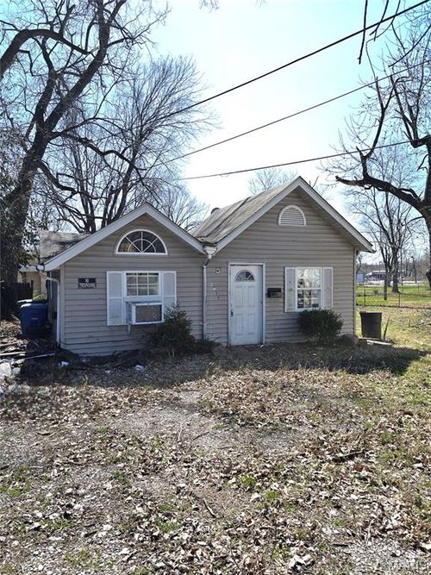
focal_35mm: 23
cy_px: 288
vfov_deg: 73.9
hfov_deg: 58.9
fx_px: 382
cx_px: 216
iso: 12
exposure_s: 1/769
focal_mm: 6.3
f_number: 1.7
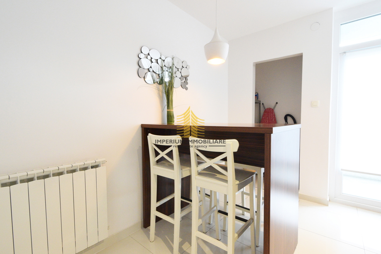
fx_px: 159
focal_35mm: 15
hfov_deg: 100.4
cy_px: 127
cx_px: 190
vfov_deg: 77.3
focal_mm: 10
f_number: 10
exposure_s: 1/30
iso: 1800
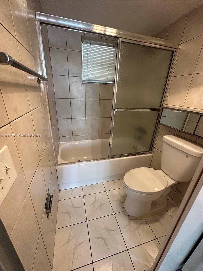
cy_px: 136
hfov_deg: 85.7
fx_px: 109
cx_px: 102
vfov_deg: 102.1
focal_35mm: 14
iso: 400
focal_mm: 2.22
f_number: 2.2
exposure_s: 1/60
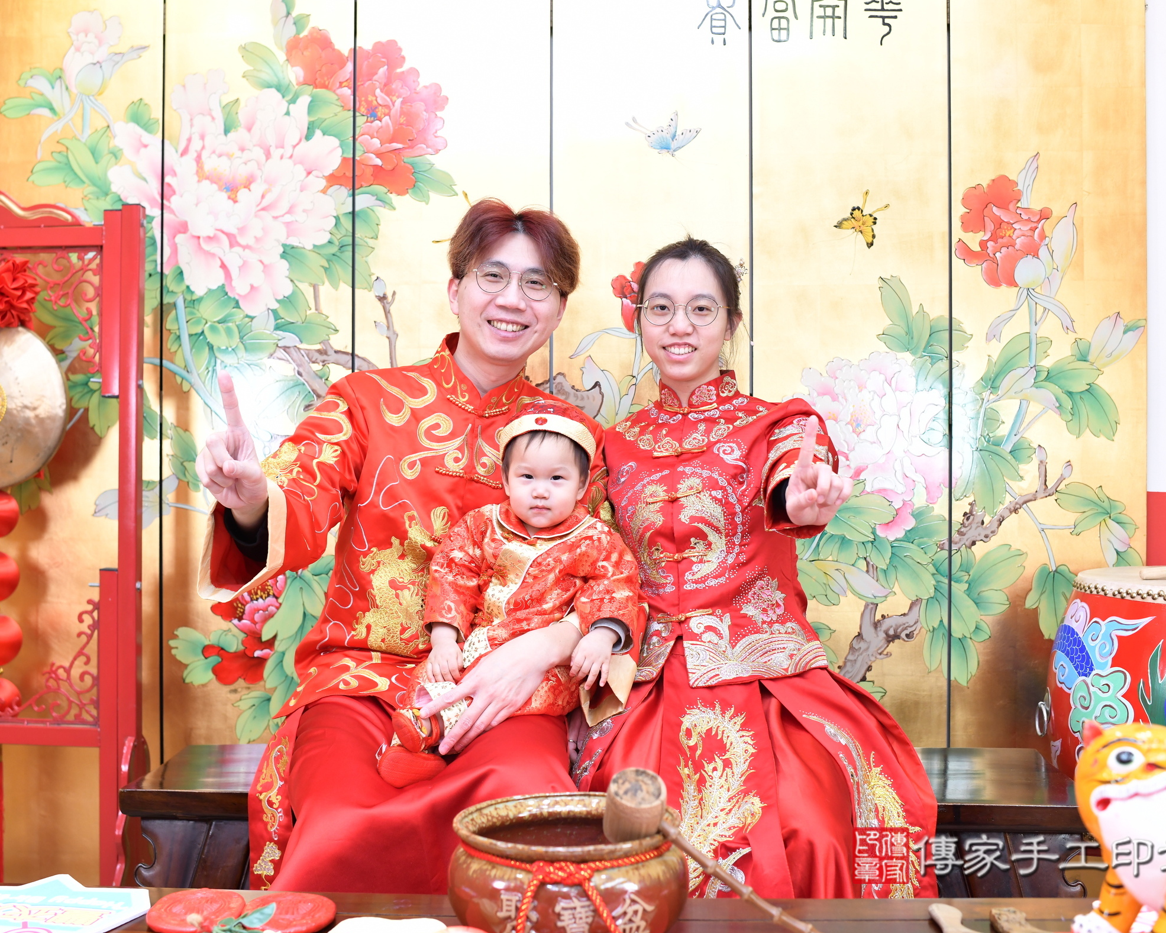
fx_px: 1380
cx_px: 563
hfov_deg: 45.8
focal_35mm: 40
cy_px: 460
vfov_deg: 37.3
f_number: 4.5
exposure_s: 1/200
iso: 1000
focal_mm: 35
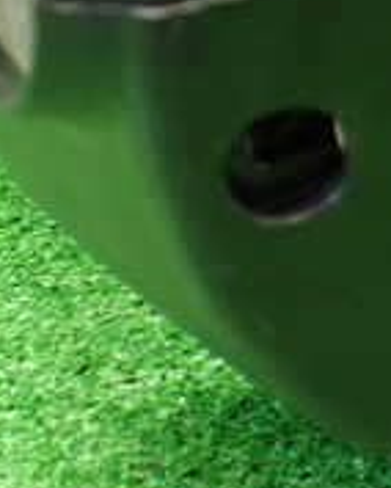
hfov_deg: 13.7
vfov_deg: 18.8
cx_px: 727
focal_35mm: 99
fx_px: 1430
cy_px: 3
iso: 800
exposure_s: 1/50
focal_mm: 5.4
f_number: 2.3
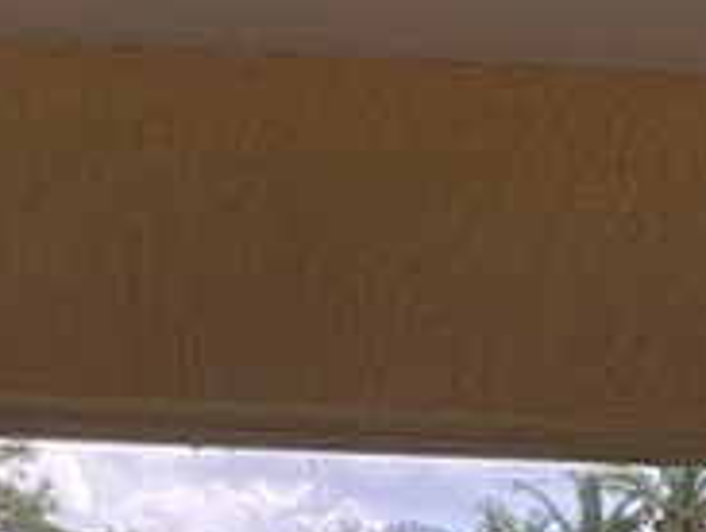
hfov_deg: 11.4
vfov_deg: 8.2
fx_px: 3535
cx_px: 513
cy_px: 1014
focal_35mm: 173
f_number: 2.4
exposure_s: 1/120
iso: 32
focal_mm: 3.3
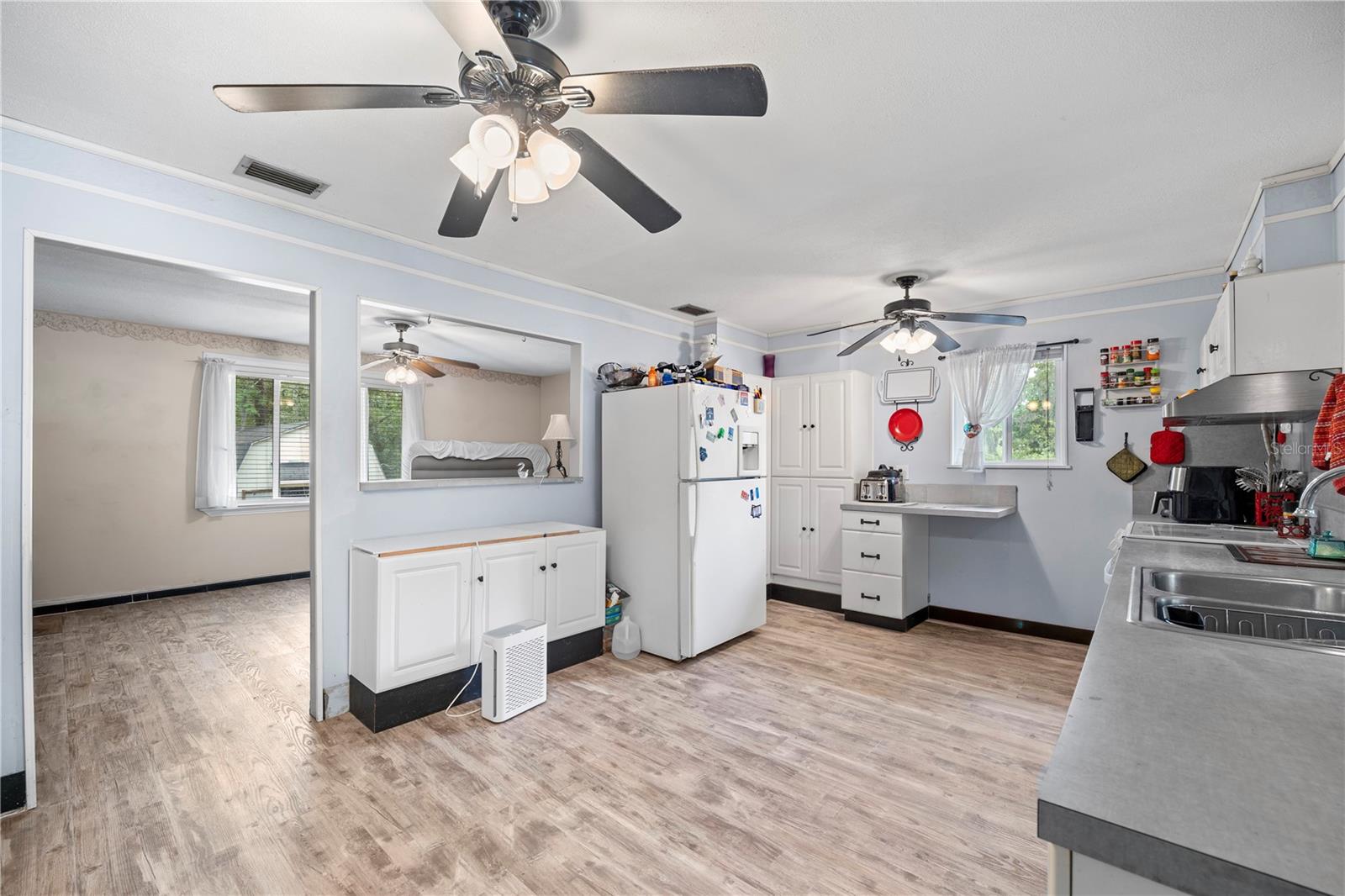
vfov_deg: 81.2
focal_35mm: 14
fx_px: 523
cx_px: 672
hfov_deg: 104.3
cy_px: 448
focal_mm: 14
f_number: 7.1
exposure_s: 1/2
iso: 320
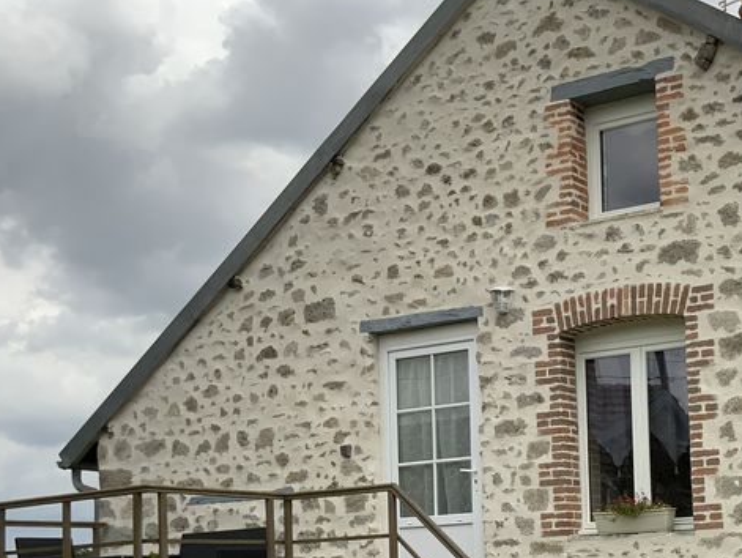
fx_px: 1351
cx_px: 613
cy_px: 515
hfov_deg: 29.9
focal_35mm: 63
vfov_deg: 22.7
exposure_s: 1/2227
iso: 16
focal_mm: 3
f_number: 1.8
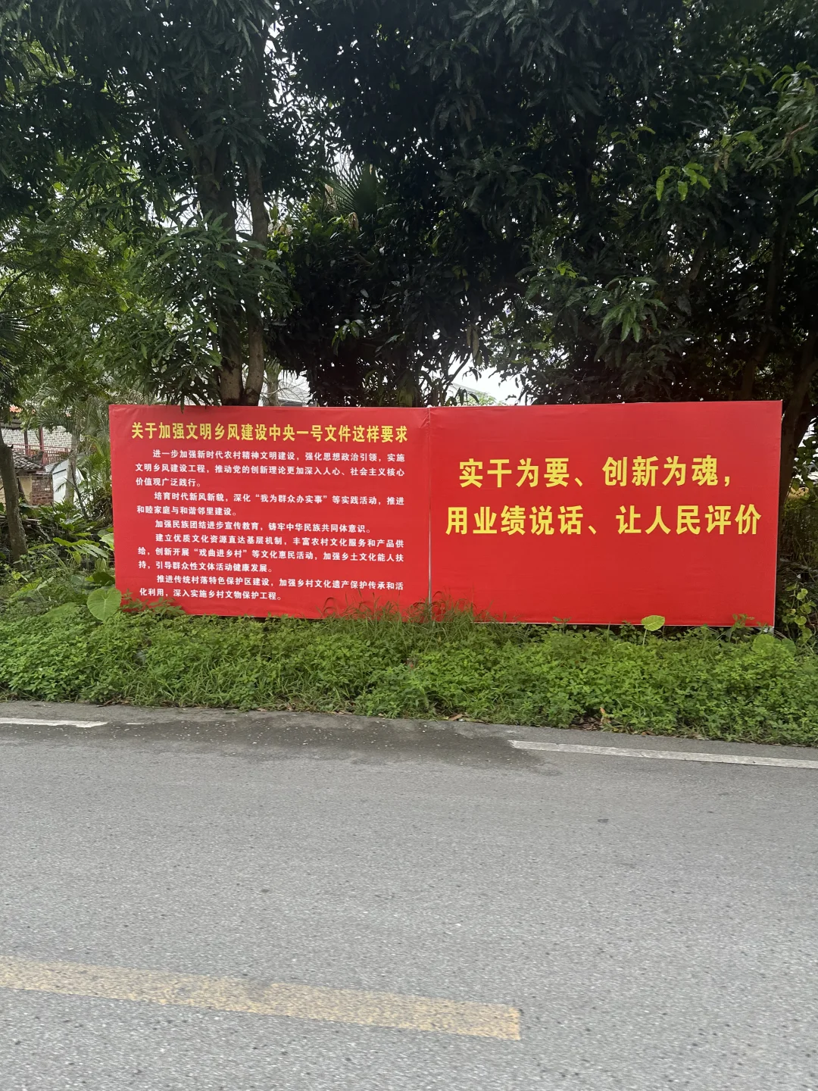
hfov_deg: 56.8
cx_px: 409
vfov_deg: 71.6
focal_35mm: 24
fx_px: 756
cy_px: 546
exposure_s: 1/181
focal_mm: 6.86
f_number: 1.78
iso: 64
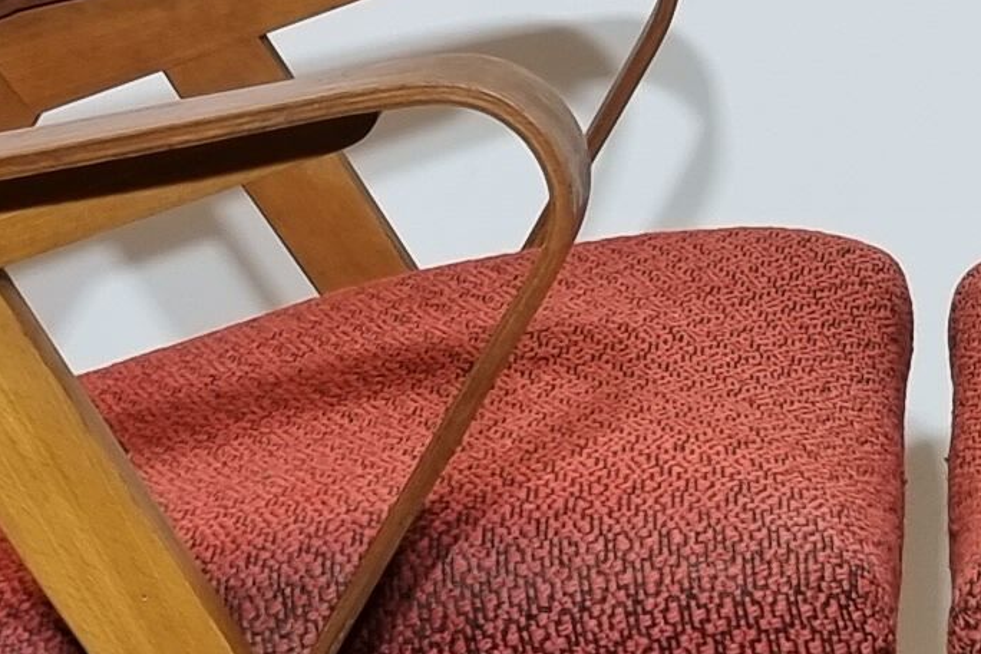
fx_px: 3978
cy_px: 212
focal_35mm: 146
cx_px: 892
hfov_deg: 13.9
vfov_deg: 9.4
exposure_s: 1/100
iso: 100
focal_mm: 6.7
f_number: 1.8
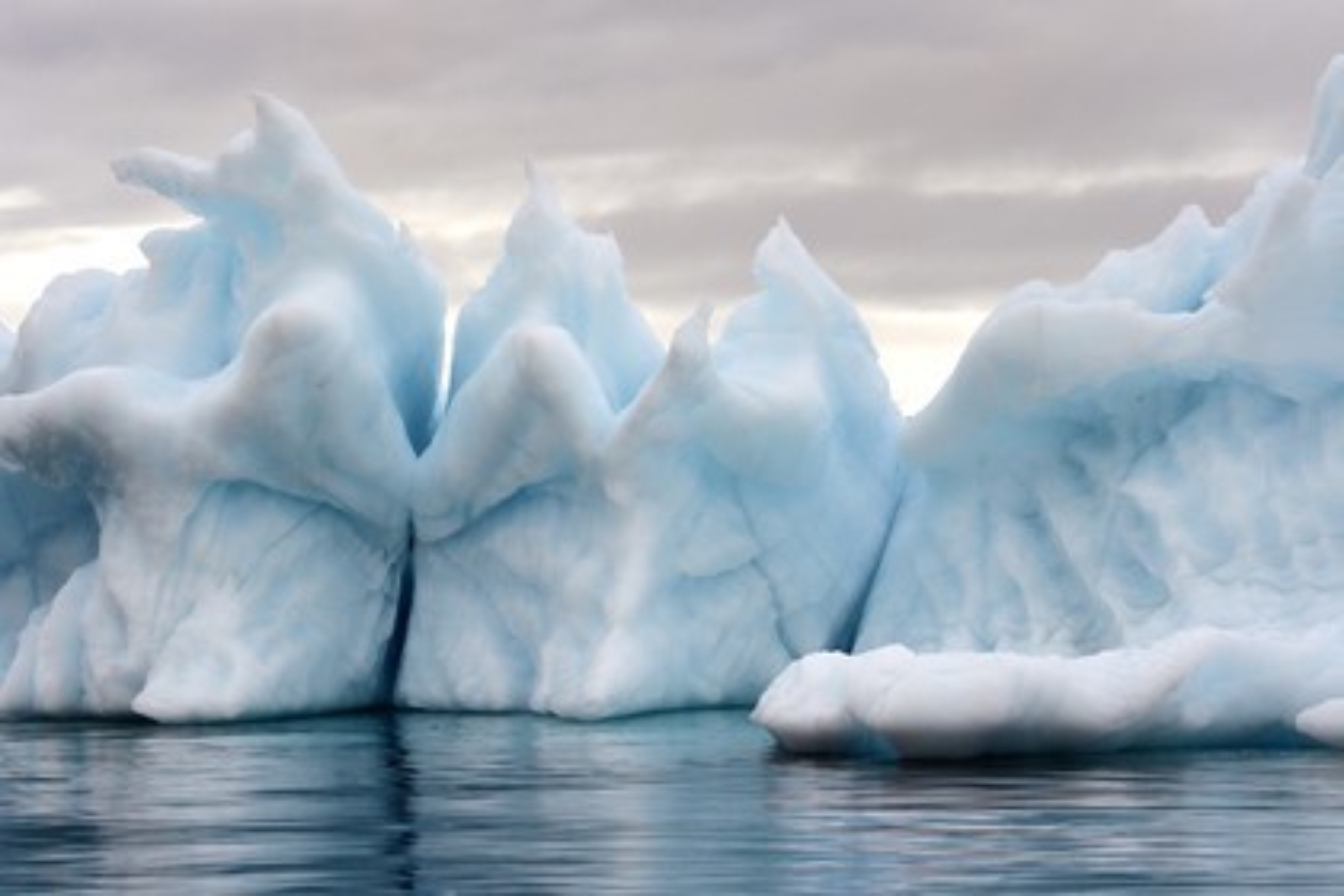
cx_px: 672
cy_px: 448
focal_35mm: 135
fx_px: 5040
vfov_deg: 10.2
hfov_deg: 15.2
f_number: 9
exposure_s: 1/400
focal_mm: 135
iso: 800
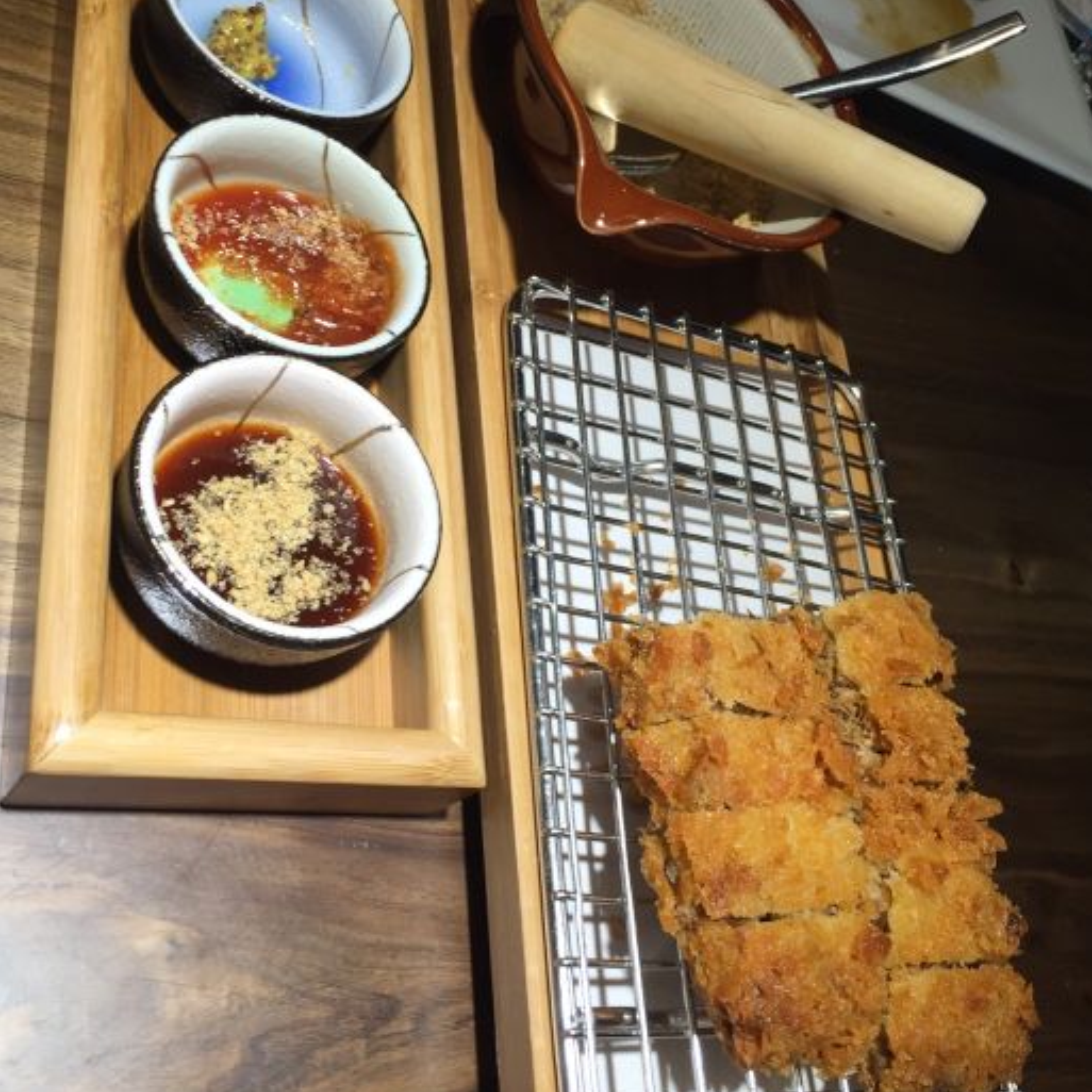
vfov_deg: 47.2
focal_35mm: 35
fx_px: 1249
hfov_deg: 47.2
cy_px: 536
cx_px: 555
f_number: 2.2
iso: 50
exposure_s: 1/100
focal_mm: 4.15
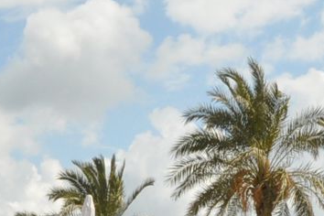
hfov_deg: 13.7
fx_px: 1341
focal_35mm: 149
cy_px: 398
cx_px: 81
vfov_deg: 8.8
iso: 640
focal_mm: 22
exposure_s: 1/200
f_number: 25
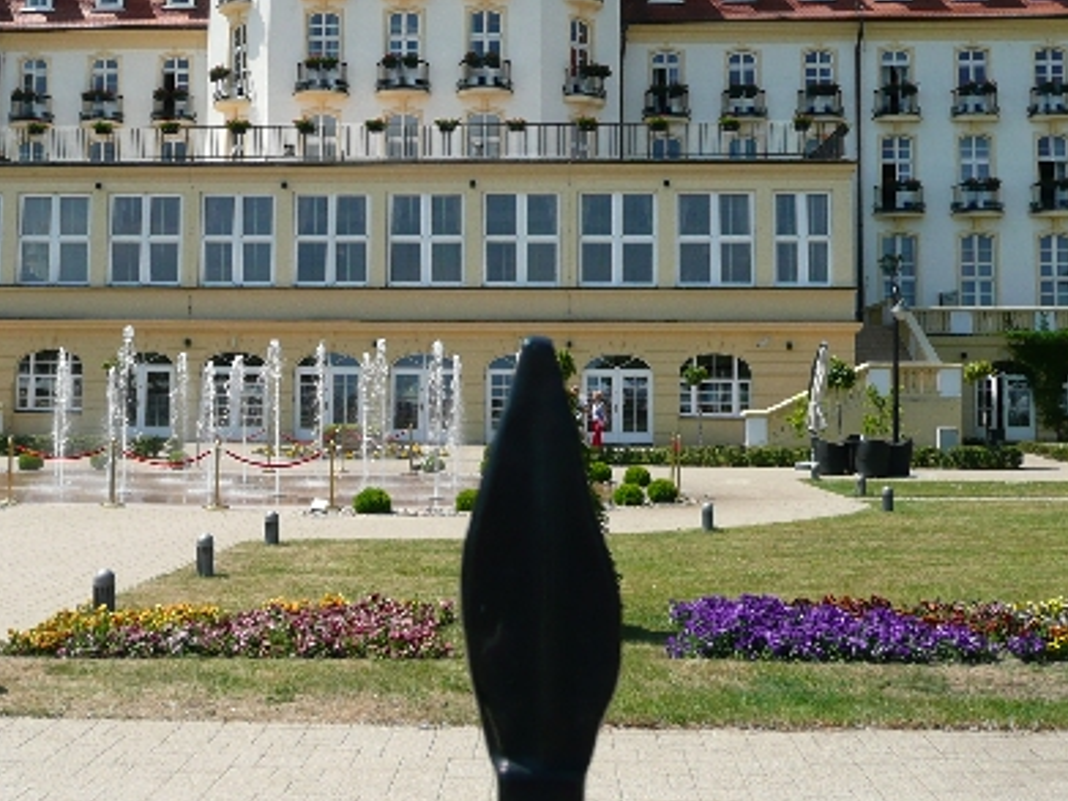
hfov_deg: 41.1
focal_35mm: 46
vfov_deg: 31.4
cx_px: 440
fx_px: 1419
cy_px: 306
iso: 100
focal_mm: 4.9
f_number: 8
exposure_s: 1/200
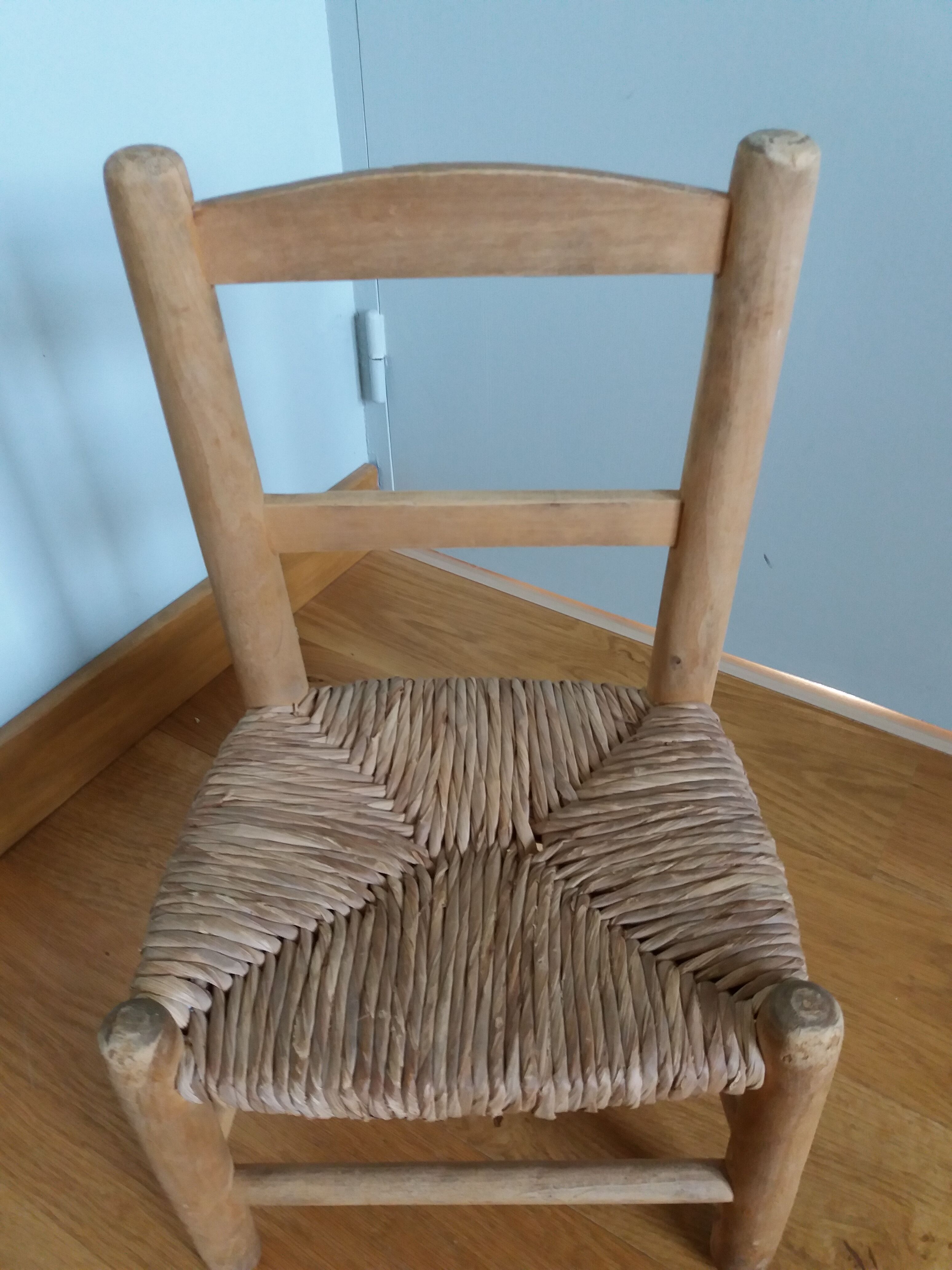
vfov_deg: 63.4
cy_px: 635
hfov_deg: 49.7
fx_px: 1027
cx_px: 476
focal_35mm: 28
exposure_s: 1/20
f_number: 1.9
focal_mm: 3.7
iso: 160
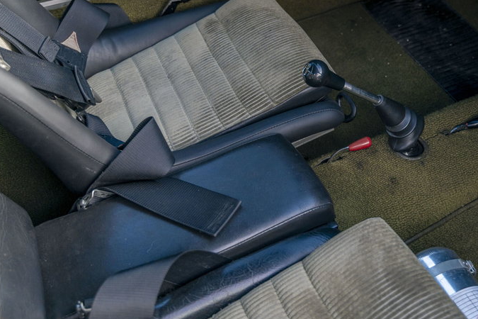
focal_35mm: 48
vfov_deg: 28.0
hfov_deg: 40.1
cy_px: 117
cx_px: 355
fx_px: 636
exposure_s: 1/160
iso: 800
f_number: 2.8
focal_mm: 31.6
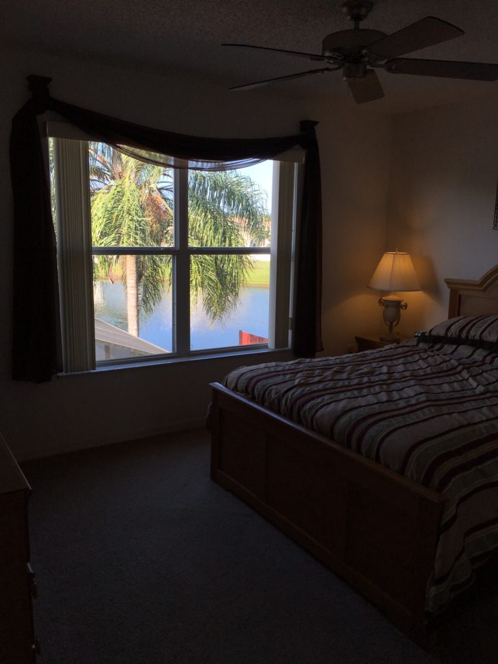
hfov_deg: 48.2
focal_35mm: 29
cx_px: 249
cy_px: 332
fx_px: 556
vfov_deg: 61.7
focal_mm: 4.15
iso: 25
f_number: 2.2
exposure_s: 1/434
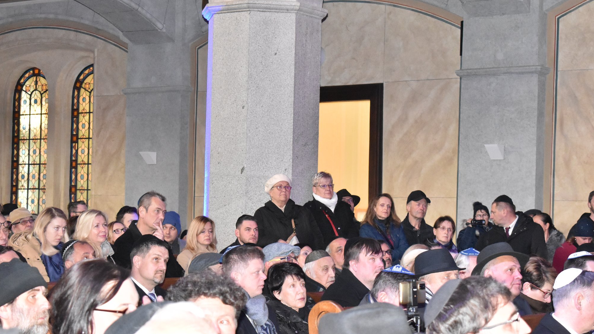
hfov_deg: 25.9
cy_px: 188
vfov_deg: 14.7
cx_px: 297
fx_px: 1292
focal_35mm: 82
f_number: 7.1
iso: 4500
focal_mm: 52
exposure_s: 1/80
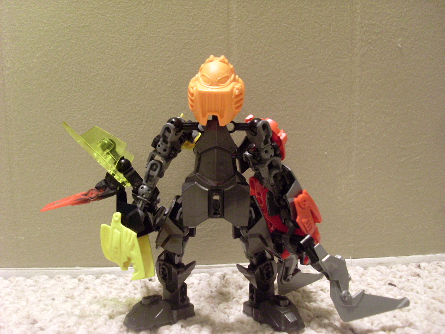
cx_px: 222
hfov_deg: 49.0
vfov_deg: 37.7
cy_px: 167
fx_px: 489
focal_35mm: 38
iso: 200
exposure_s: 1/6
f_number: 3
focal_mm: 6.3
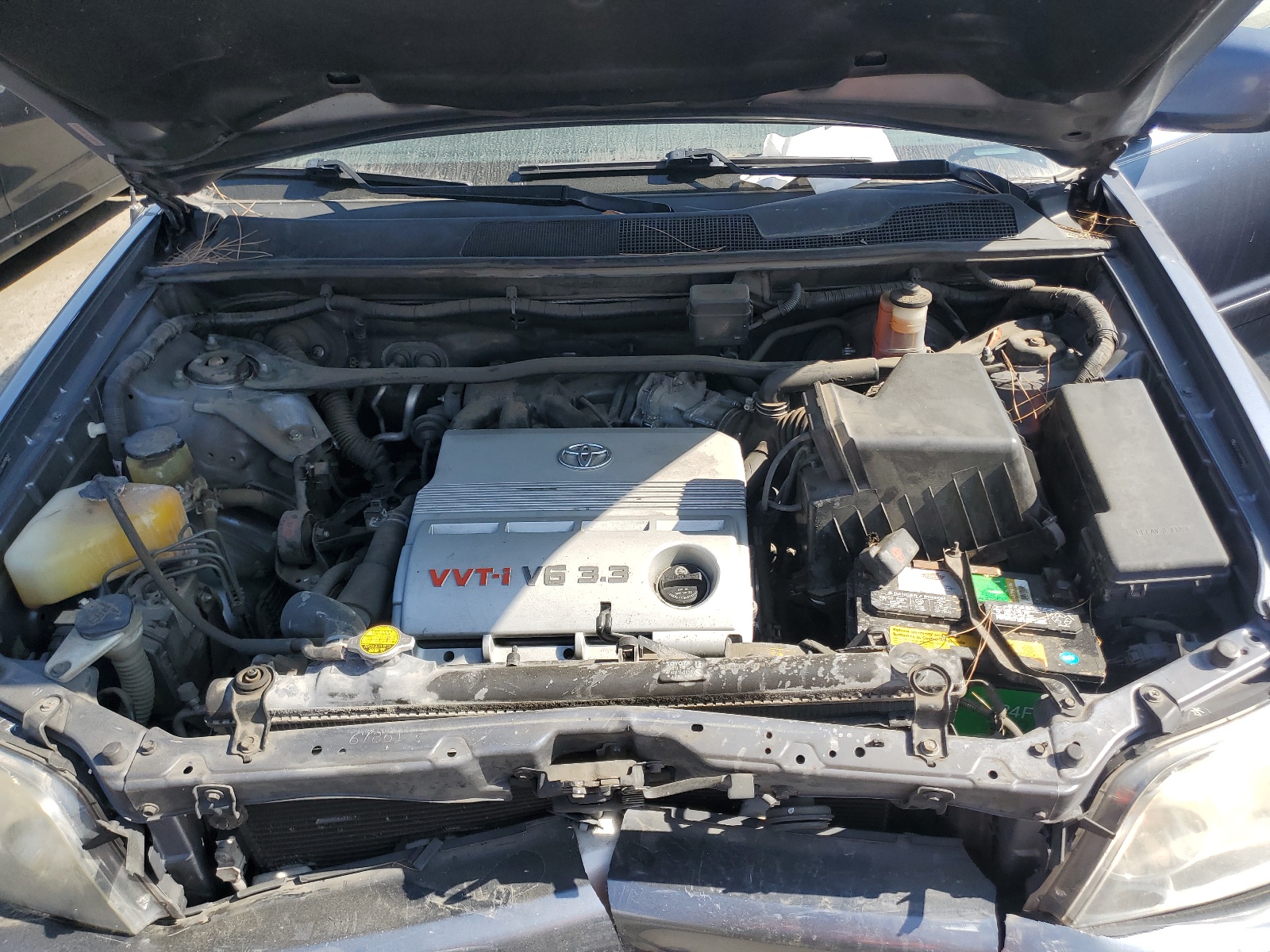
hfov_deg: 67.3
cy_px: 476
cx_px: 635
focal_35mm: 26
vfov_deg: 53.1
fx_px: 954
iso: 50
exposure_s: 1/1250
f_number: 1.5
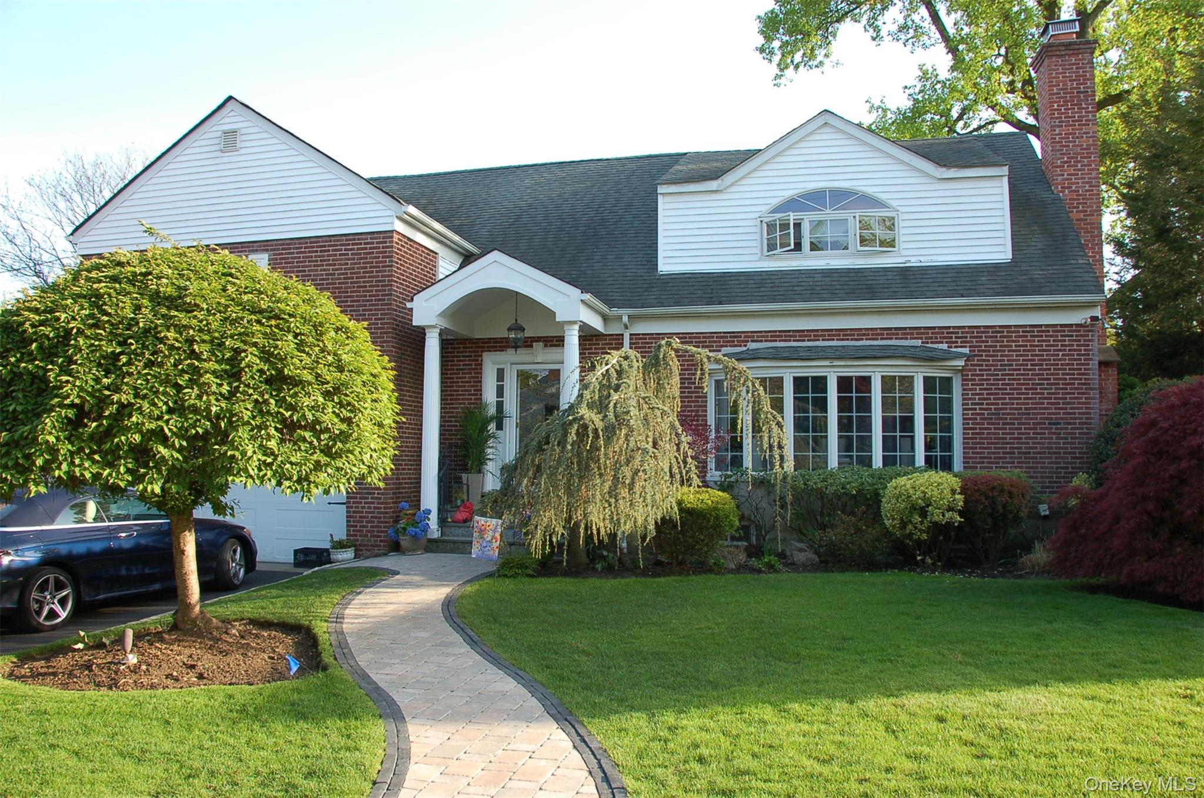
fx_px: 901
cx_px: 602
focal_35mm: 27
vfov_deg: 47.7
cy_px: 399
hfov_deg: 67.5
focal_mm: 18
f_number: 5.6
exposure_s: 1/125
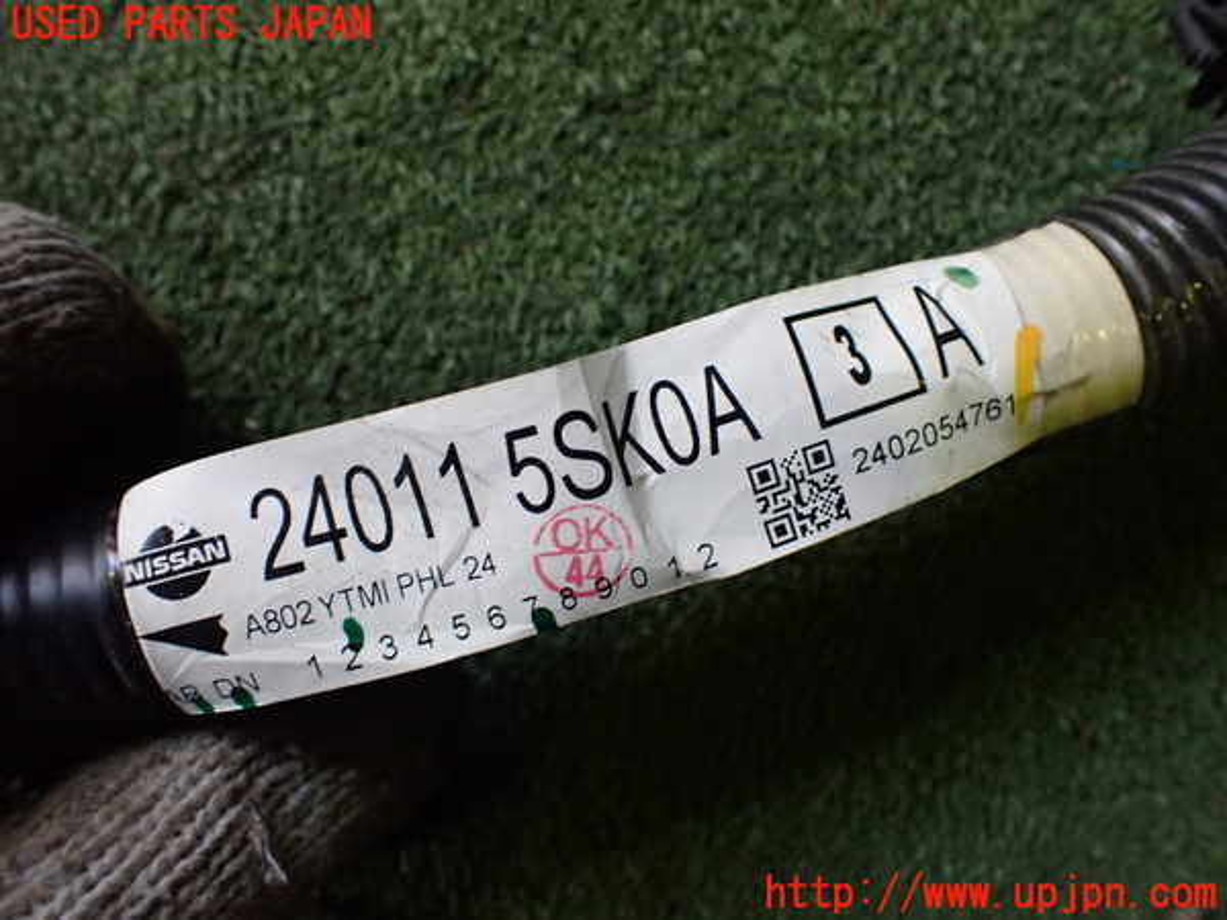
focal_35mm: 30
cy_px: 460
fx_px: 1063
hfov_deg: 60.0
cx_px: 614
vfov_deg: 46.8
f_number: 2.3
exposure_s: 1/125
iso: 500
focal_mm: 5.4
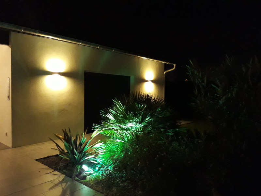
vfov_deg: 51.4
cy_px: 98
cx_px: 130
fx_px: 204
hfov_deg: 65.3
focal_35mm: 27
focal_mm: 3.6
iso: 800
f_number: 1.9
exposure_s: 1/10
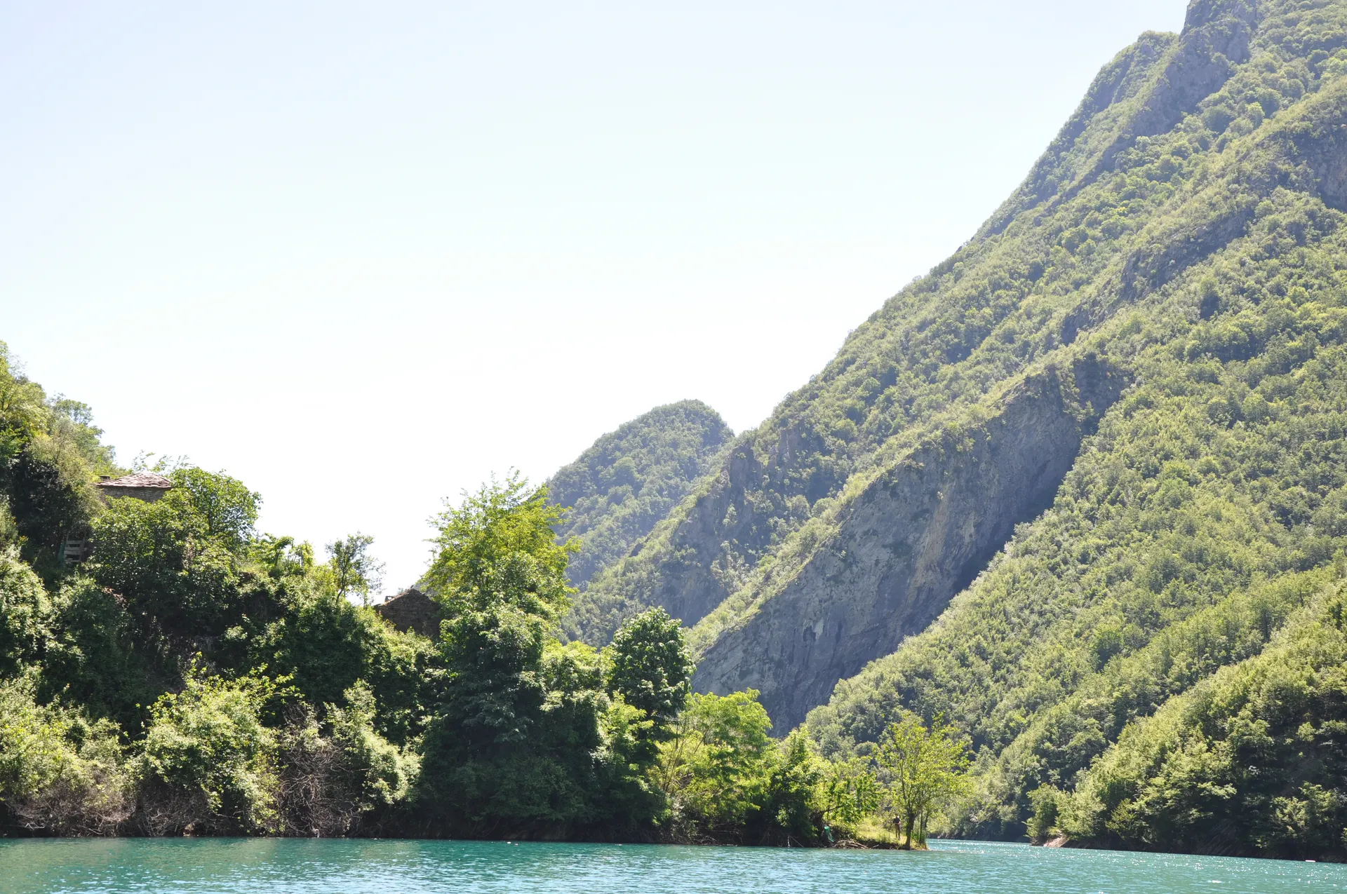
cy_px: 447
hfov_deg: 35.1
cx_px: 674
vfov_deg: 23.7
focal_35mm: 57
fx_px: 2130
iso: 200
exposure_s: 1/200
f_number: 9
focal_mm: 38
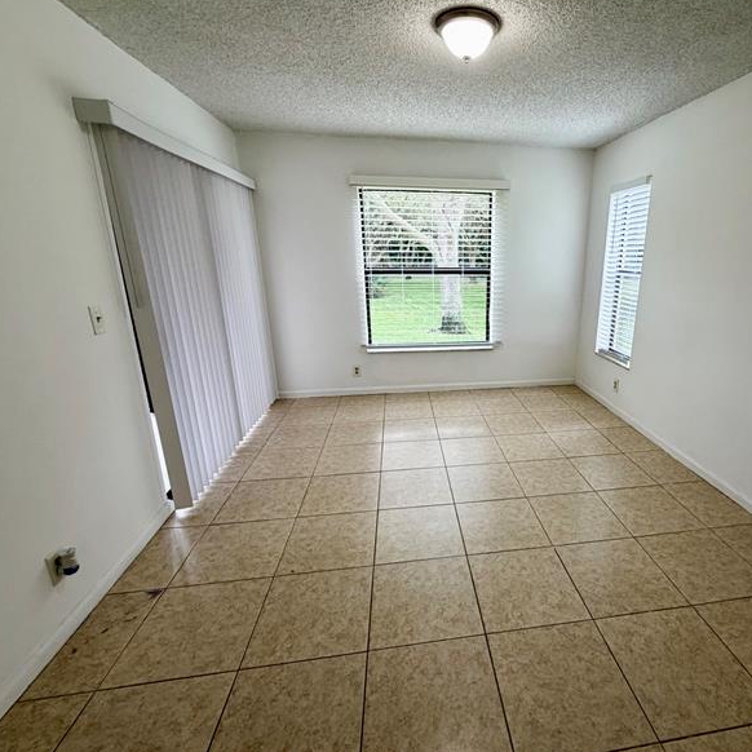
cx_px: 469
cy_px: 370
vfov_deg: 84.0
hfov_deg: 82.4
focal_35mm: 17
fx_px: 418
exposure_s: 1/120
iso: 160
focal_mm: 2.22
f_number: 2.2
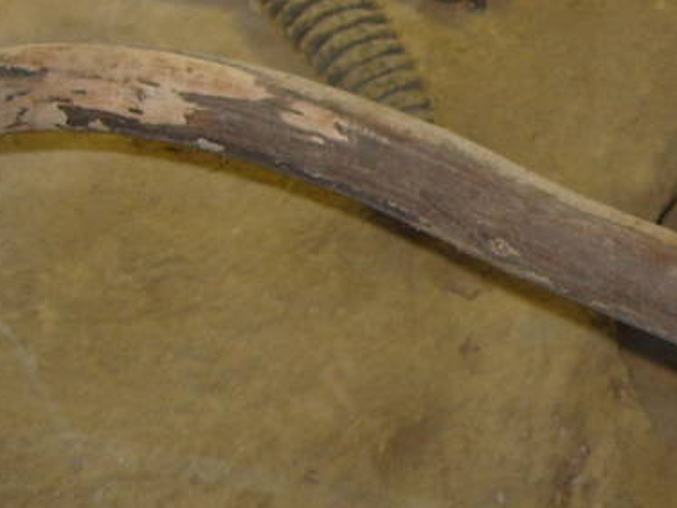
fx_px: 2914
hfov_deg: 12.8
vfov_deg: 10.0
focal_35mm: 149
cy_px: 211
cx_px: 866
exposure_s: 1/45
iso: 100
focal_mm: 7.8
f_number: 2.8
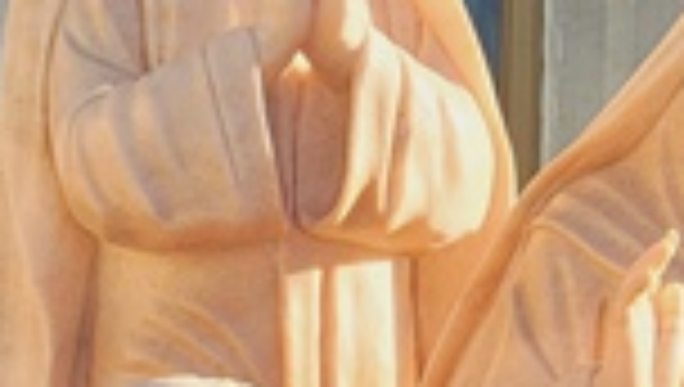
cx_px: 400
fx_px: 2597
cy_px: 774
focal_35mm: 143
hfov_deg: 15.0
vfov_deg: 8.1
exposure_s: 1/398
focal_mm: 7
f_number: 1.8
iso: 20
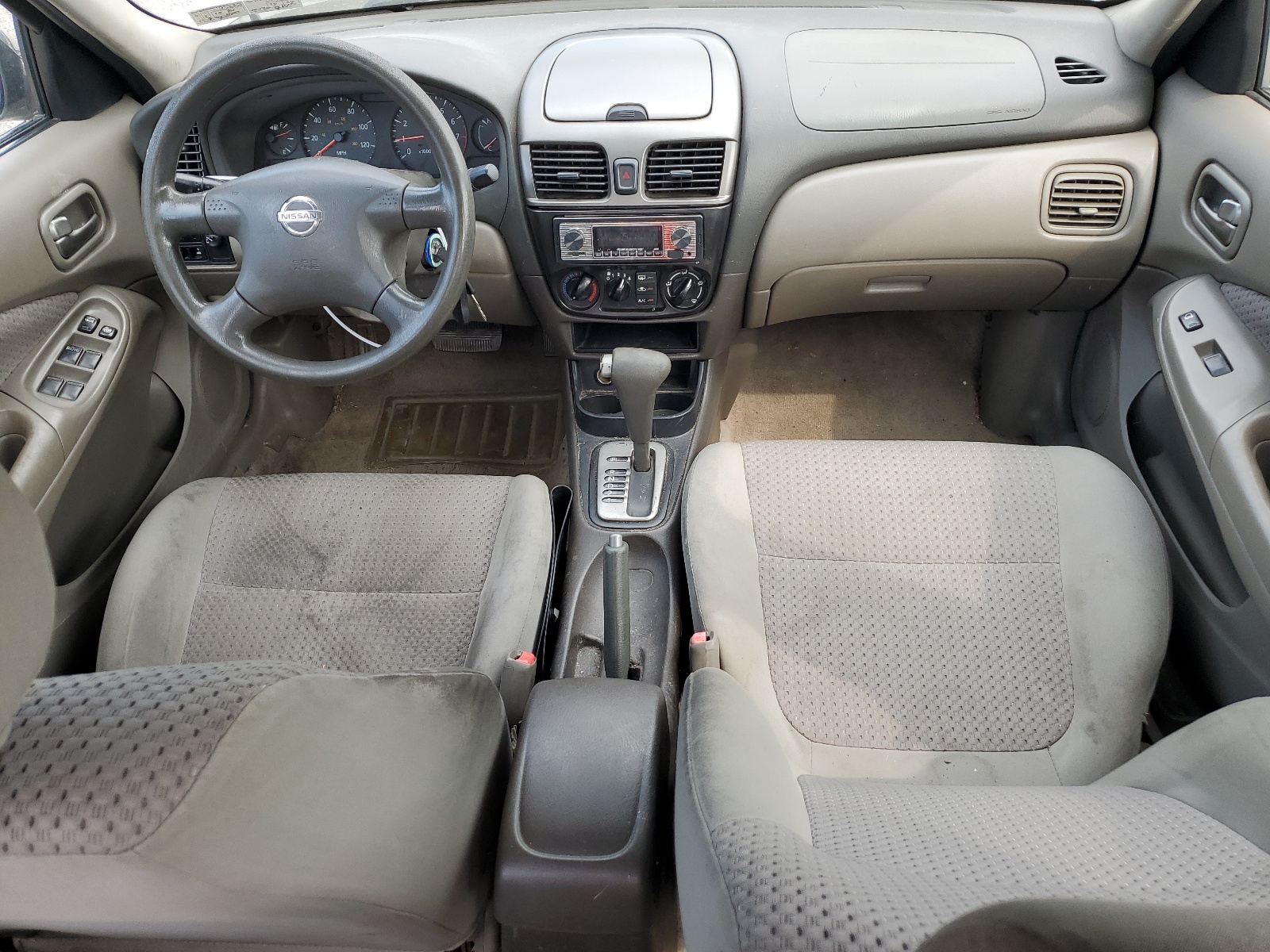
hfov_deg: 67.3
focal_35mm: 26
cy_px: 476
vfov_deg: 53.1
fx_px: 954
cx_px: 635
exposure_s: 1/217
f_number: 1.5
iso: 50
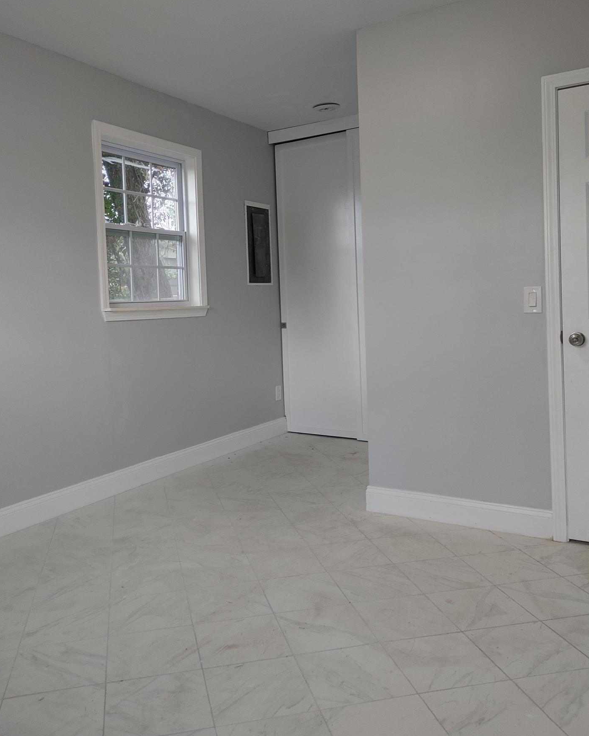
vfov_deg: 60.3
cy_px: 327
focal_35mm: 29
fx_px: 632
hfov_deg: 50.0
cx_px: 284
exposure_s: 1/120
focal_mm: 5.58
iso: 100
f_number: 1.8
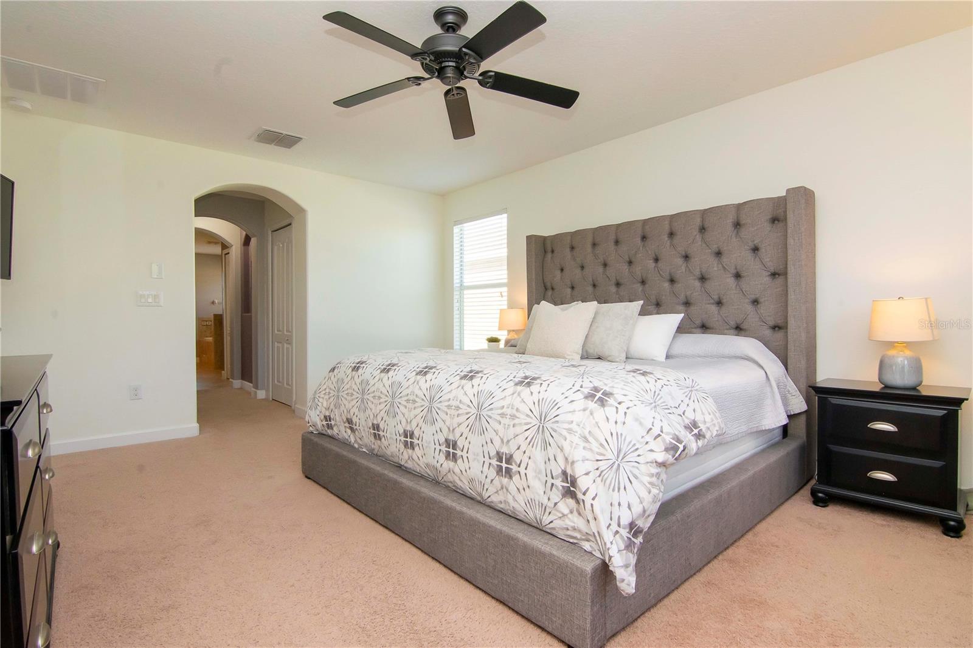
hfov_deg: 95.0
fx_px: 446
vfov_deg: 72.0
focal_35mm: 16
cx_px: 486
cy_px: 324
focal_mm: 11
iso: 800
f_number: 14
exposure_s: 1/40
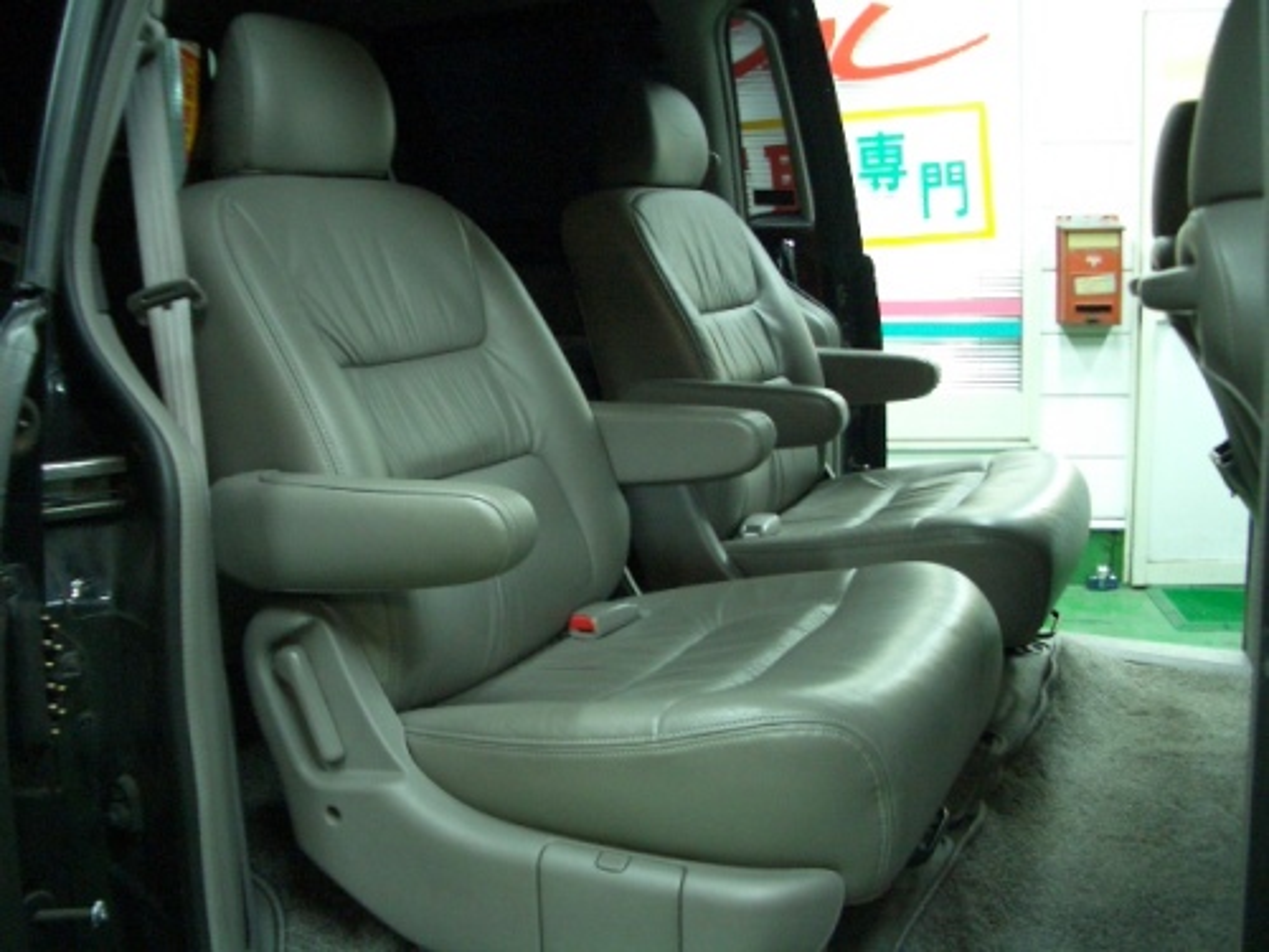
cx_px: 634
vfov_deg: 40.7
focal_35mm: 35
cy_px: 476
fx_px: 1283
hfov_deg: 52.6
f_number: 2.6
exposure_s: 1/8
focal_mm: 5.8
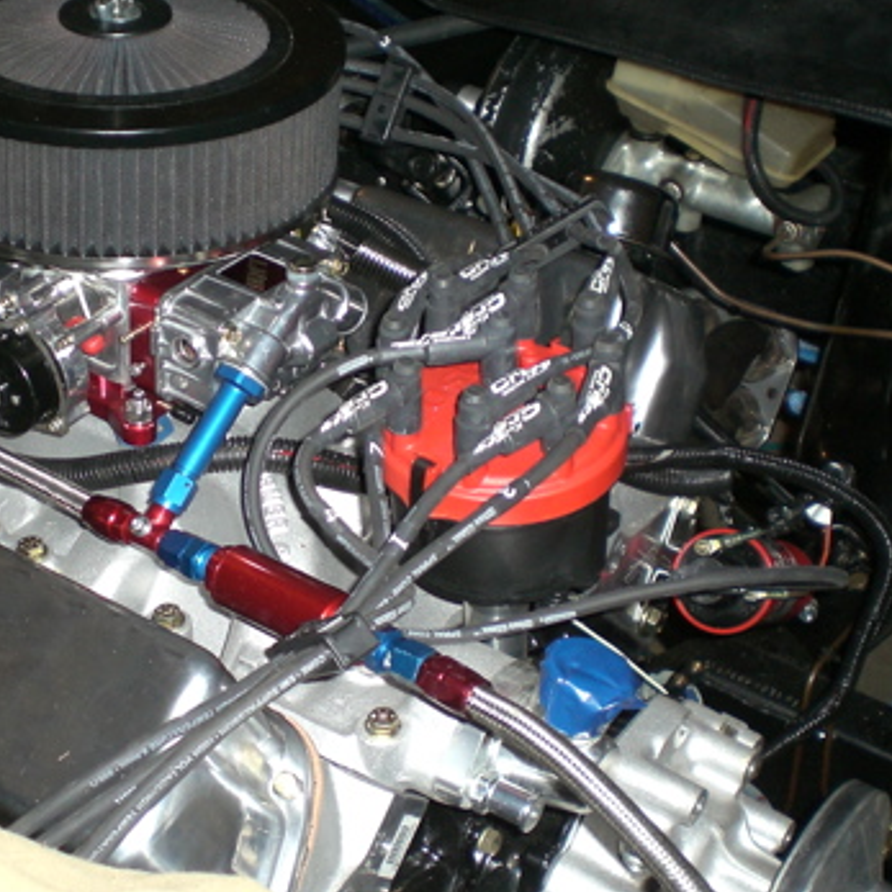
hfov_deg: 27.6
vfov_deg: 27.7
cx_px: 319
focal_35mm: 62
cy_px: 491
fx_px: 1808
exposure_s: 1/60
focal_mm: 6.3
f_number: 3.1
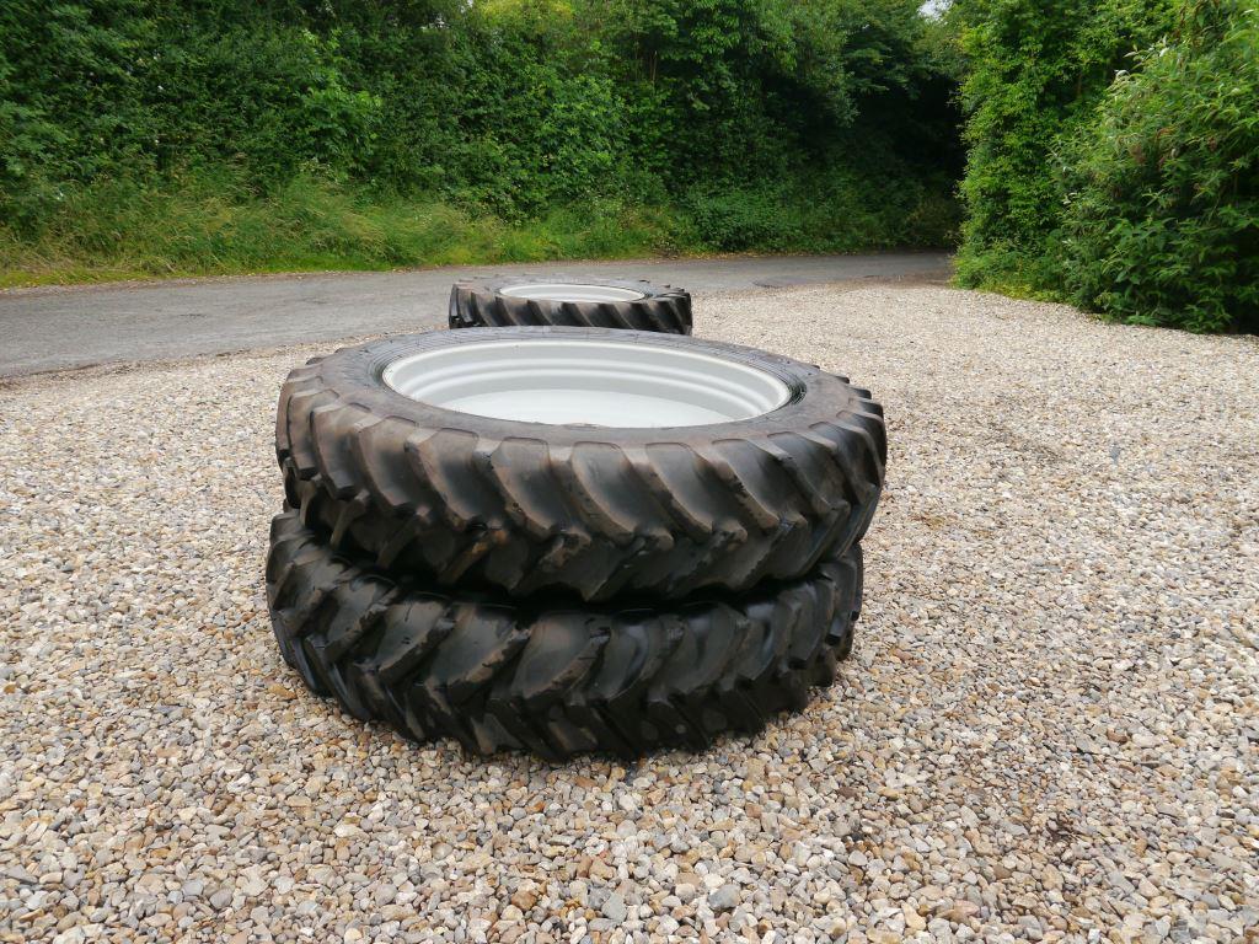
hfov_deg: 63.4
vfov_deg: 49.7
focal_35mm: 28
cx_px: 630
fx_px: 1018
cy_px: 472
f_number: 6.3
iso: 160
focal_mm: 14
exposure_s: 1/250
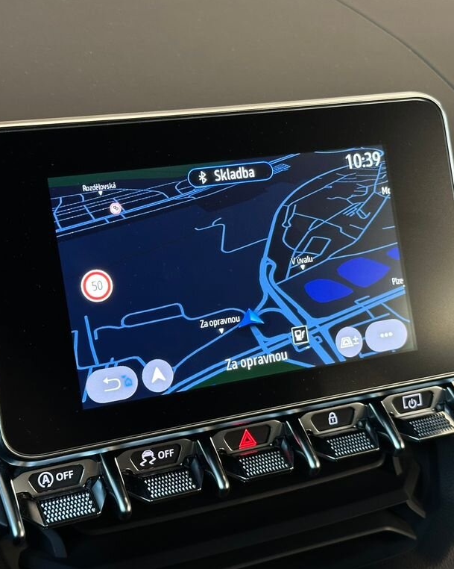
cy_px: 284
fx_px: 1059
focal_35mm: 63
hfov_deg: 24.2
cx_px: 251
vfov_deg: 30.0
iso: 80
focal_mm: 6.86
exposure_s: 1/50
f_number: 1.78
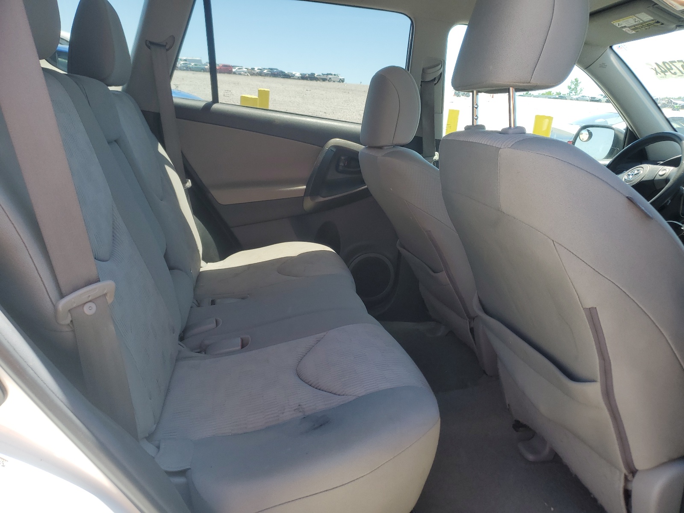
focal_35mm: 26
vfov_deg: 53.1
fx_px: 514
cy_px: 256
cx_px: 342
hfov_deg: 67.3
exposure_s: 1/417
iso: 50
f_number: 1.5
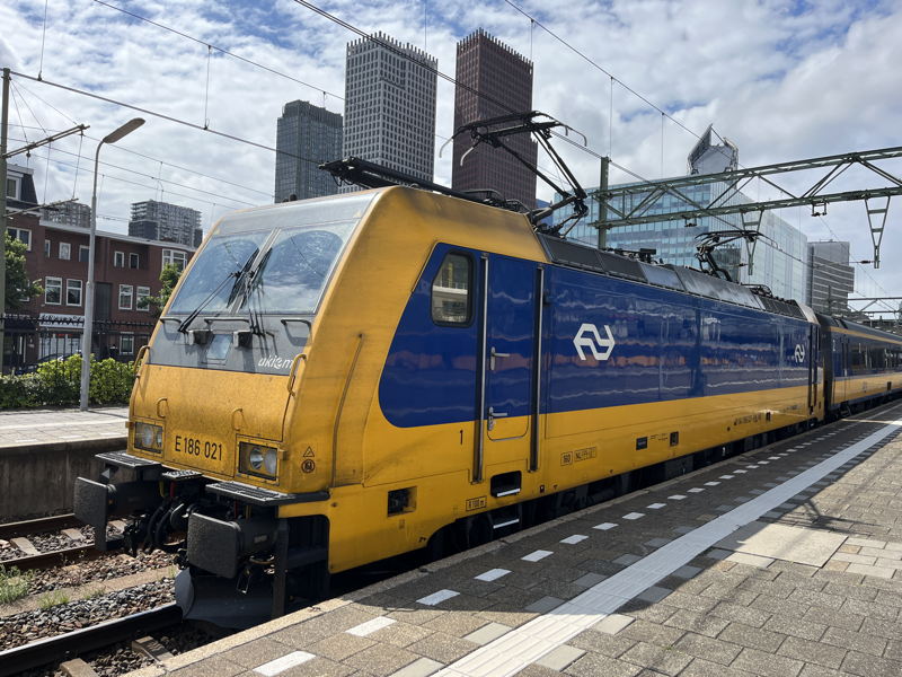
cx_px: 451
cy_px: 338
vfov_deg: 53.1
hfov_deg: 67.3
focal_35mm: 26
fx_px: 677
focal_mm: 5.1
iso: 50
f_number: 1.6
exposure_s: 1/3745
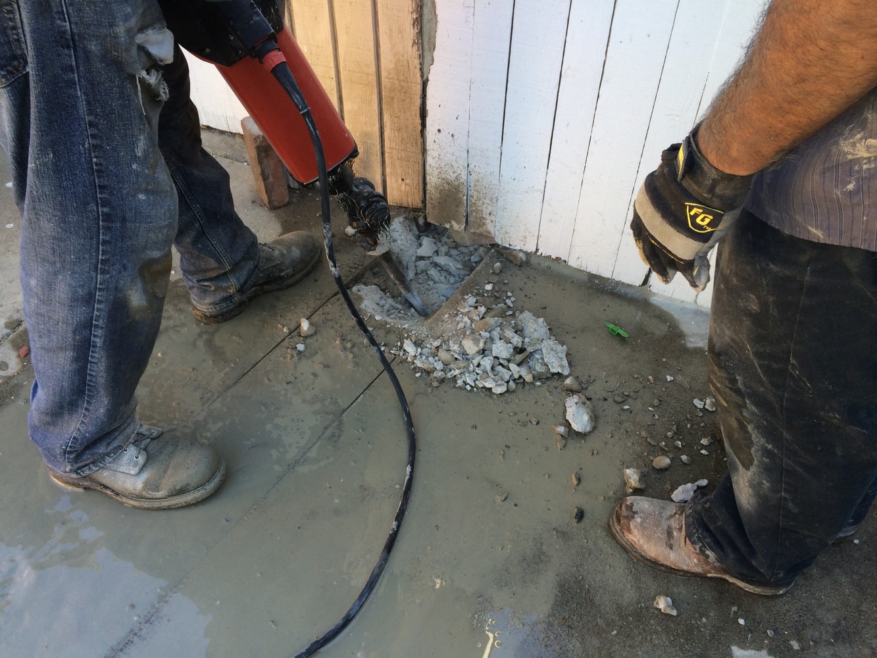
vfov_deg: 46.8
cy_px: 329
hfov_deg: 60.0
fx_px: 760
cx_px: 438
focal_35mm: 30
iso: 50
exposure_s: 1/120
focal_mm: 4.12
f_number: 2.2
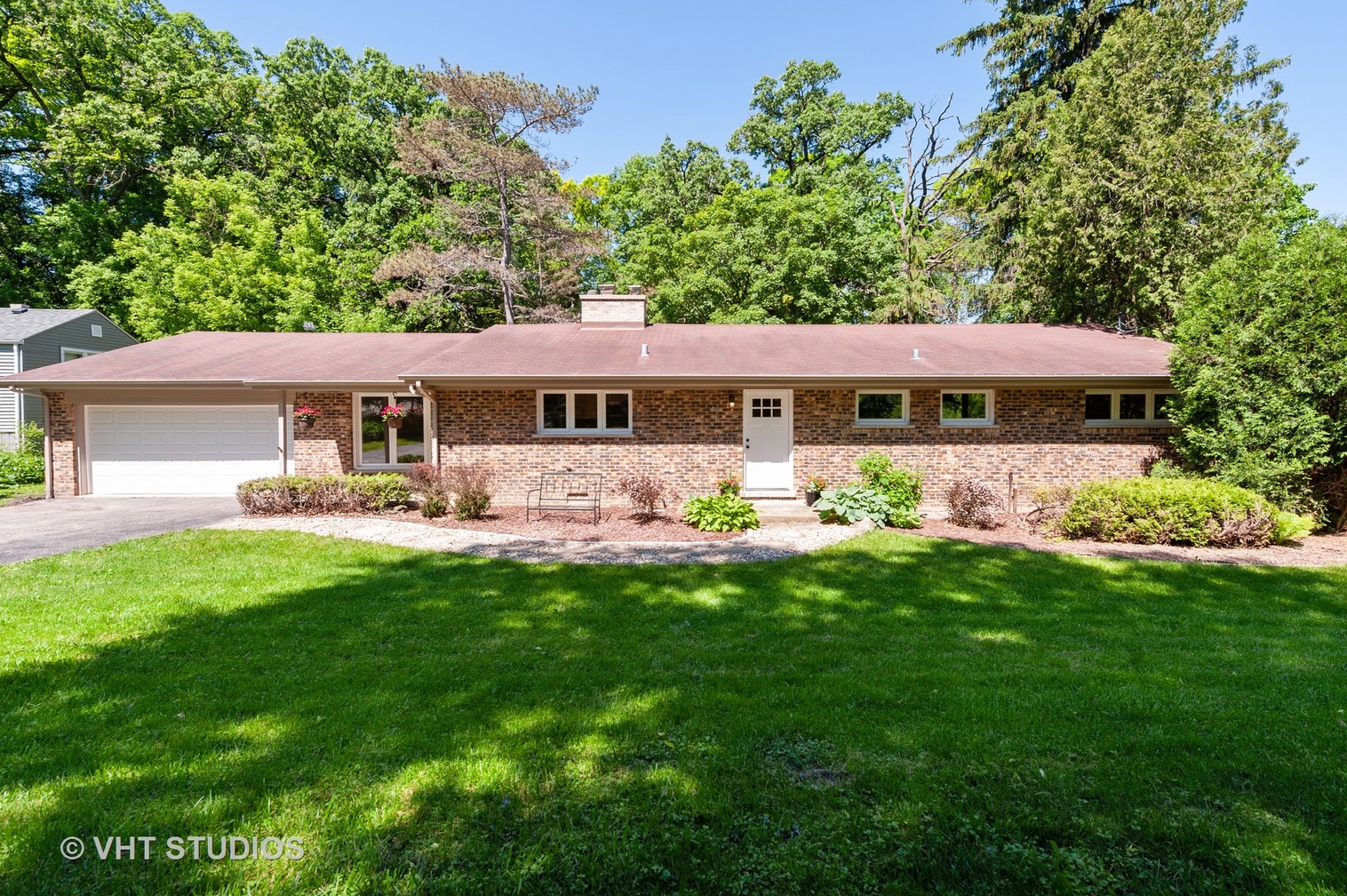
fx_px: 561
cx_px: 705
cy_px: 417
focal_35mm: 15
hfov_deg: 100.4
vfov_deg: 77.1
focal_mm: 14
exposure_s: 1/160
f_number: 8
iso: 200
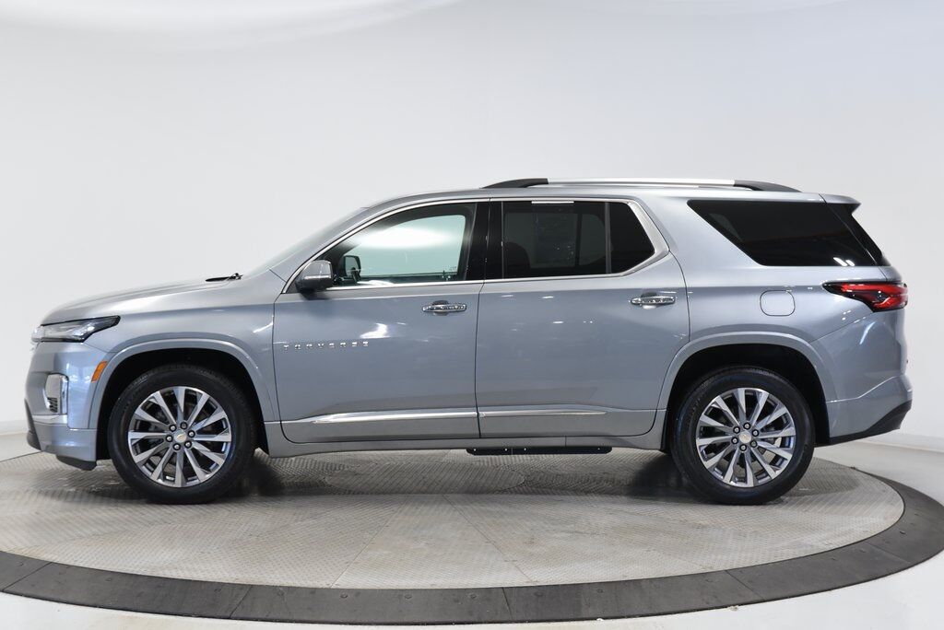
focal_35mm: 56
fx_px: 1469
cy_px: 315
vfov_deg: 24.2
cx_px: 472
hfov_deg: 35.6
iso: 1600
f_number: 4.5
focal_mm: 56
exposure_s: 1/80
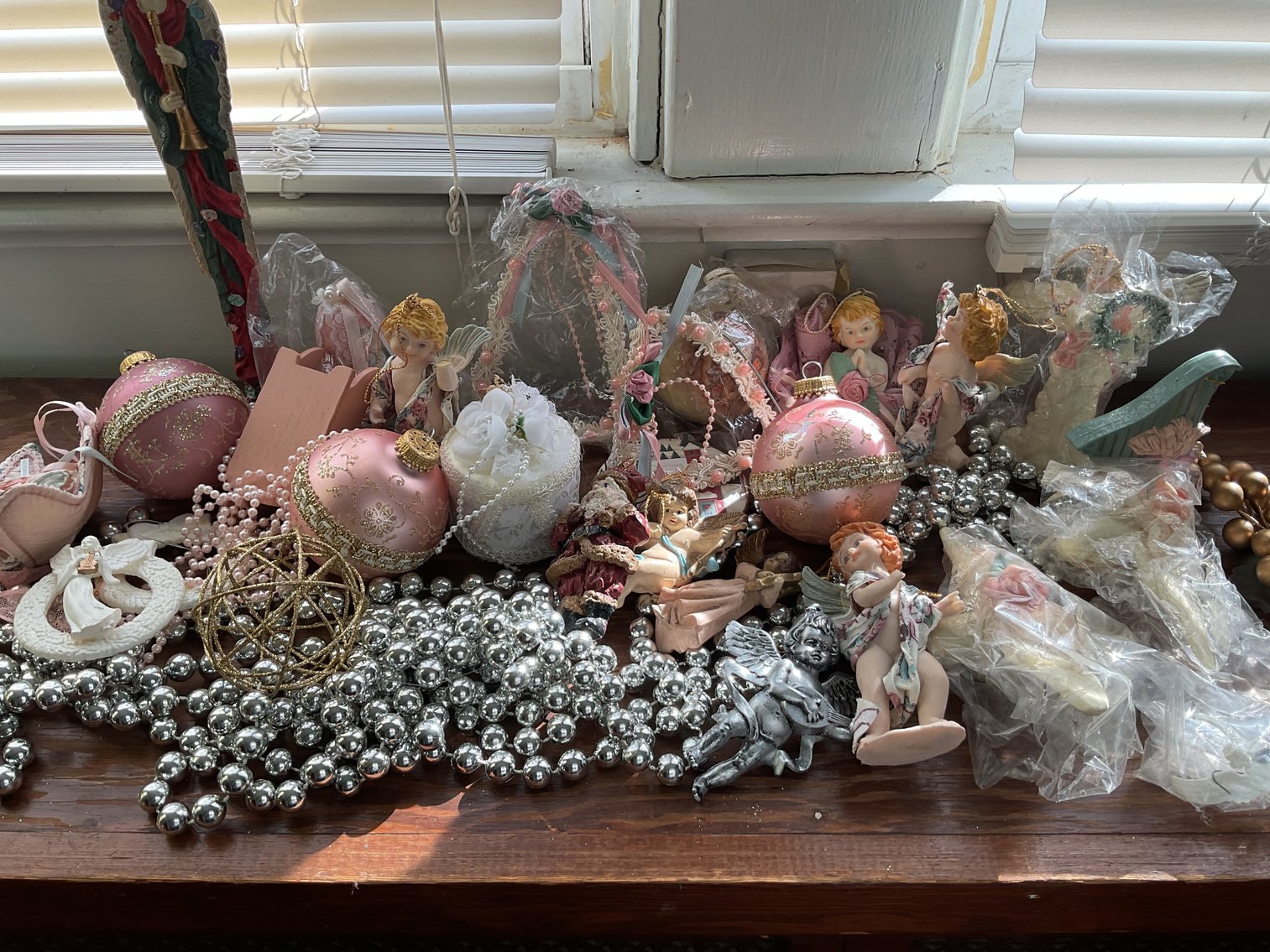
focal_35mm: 29
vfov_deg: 48.2
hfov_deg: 61.7
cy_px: 476
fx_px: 1064
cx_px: 635
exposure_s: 1/120
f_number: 1.8
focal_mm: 3
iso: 25
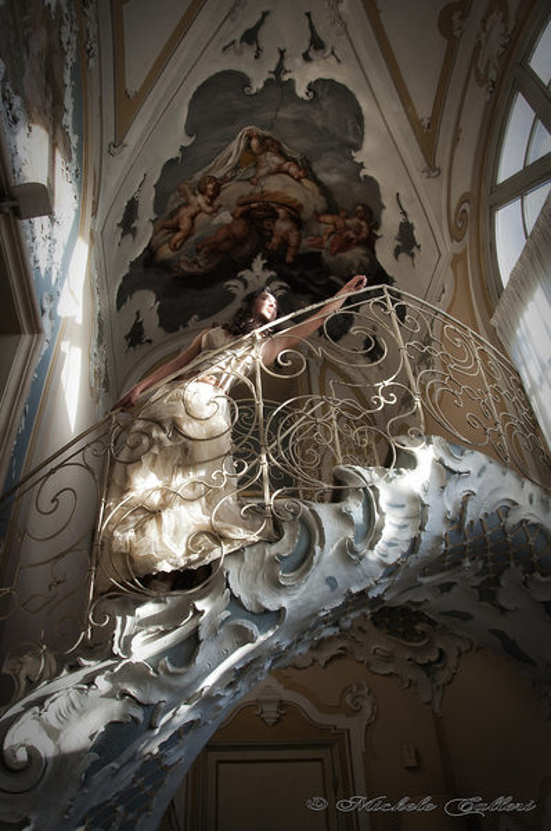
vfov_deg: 67.5
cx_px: 276
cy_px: 416
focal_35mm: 27
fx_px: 622
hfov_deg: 47.8
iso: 320
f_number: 5
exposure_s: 1/100
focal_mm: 18
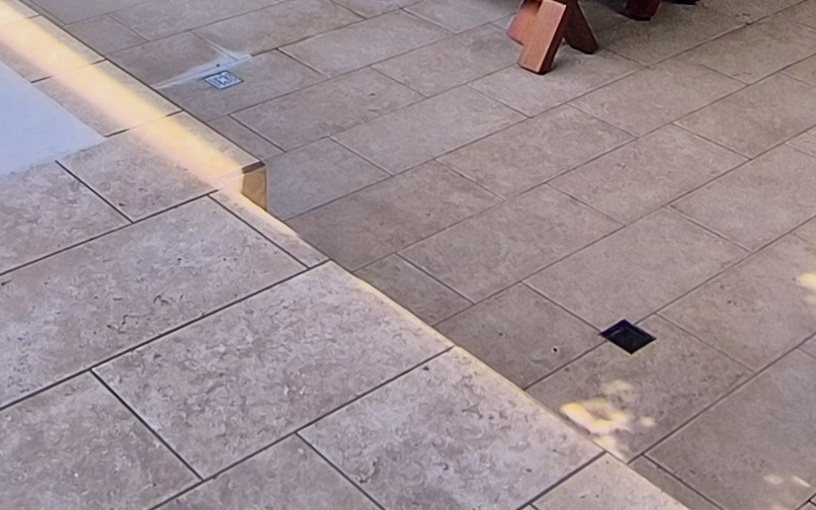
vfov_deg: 16.2
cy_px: -421
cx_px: 302
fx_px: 1490
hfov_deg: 30.5
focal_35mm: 67
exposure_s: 1/700
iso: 50
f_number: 2.2
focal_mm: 1.65
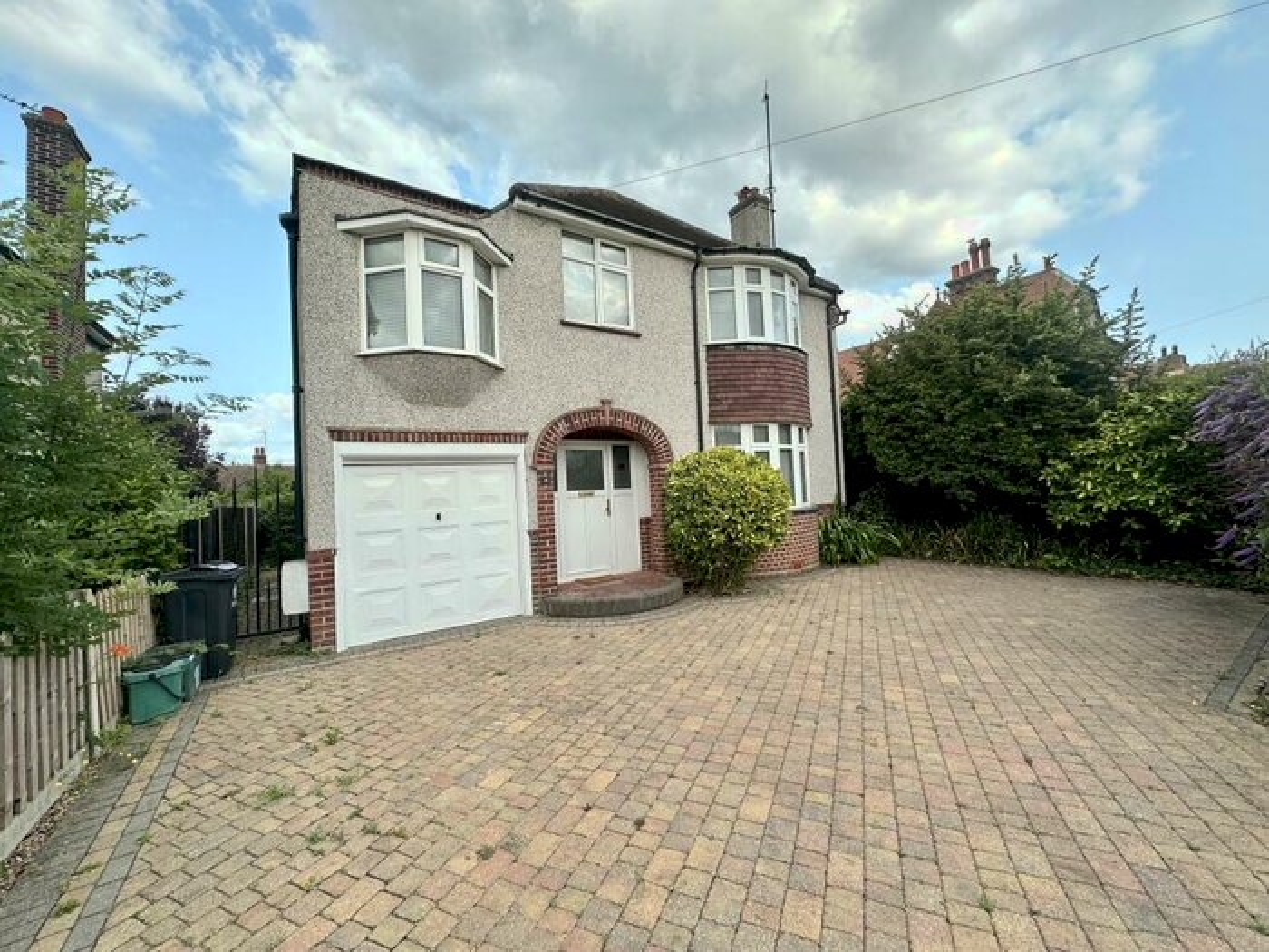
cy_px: 476
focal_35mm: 14
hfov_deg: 102.1
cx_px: 634
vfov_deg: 85.7
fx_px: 513
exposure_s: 1/988
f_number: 2.2
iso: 50
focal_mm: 2.22
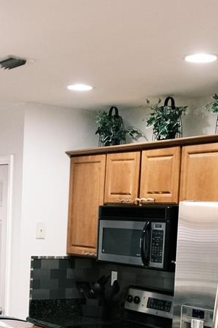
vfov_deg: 25.5
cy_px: 297
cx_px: 47
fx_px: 700
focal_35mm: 77
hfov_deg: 17.6
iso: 2500
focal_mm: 19.2
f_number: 4
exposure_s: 1/60
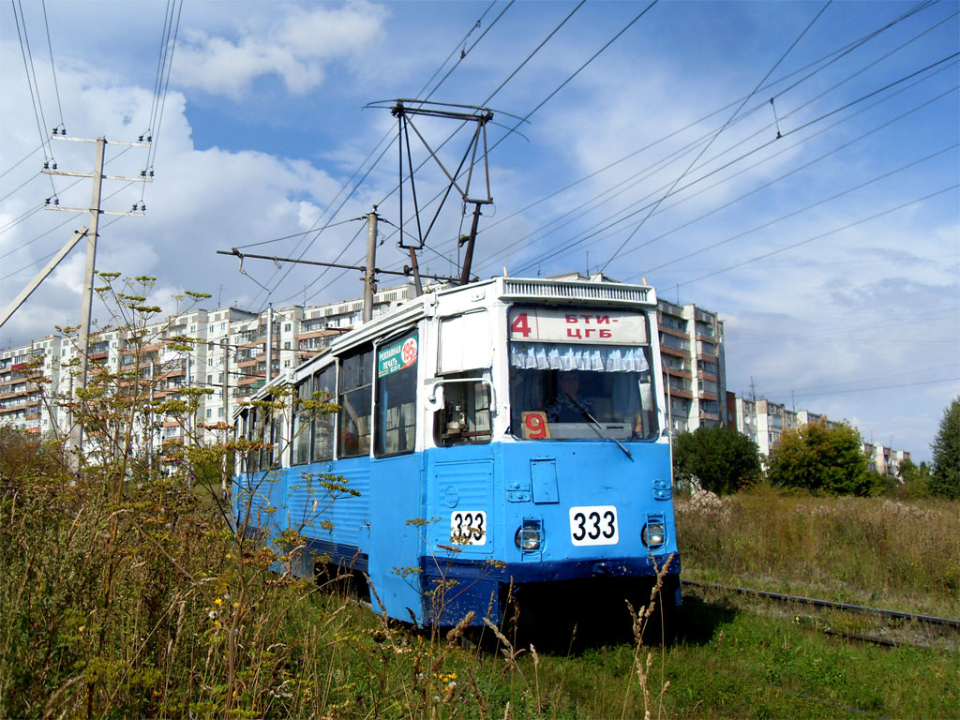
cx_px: 480
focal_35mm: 37
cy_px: 360
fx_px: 1026
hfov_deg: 50.1
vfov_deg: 38.7
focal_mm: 6.3
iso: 80
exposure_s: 1/500
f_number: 7
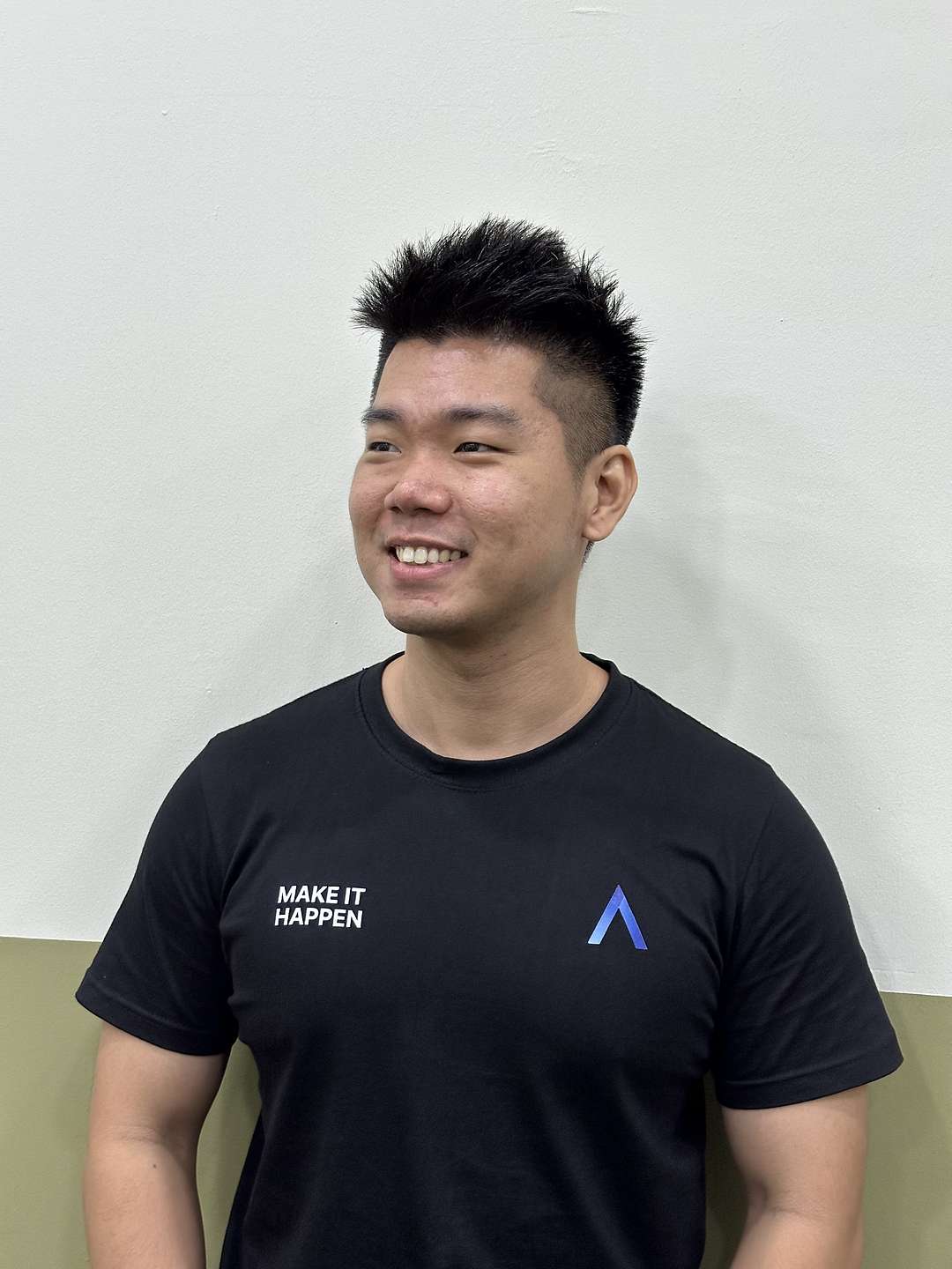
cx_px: 476
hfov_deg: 30.3
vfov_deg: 39.7
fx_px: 1760
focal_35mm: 48
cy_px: 634
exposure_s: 1/51
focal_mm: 6.86
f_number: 1.78
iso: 250
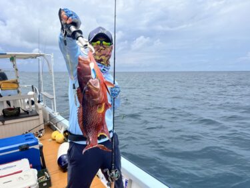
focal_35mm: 26
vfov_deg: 53.0
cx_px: 125
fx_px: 188
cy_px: 94
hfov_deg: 67.3
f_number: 1.5
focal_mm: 5.7
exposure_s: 1/5587
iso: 50
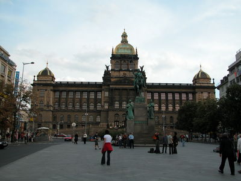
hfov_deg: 52.6
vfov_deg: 40.7
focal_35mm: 35
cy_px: 90
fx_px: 244
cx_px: 120
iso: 100
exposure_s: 1/178
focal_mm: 8.9
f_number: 5
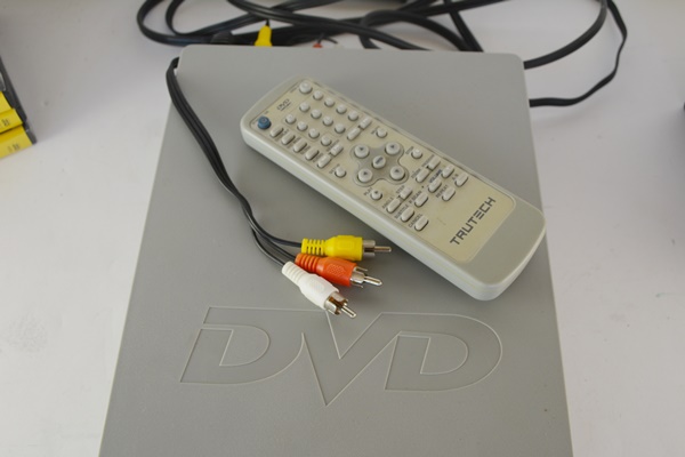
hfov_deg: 53.1
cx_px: 342
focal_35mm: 36
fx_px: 685
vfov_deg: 36.9
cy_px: 228
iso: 250
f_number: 5.6
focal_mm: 24
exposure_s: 1/125
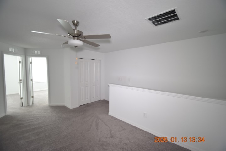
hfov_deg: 100.4
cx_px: 113
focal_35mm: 15
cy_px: 76
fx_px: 94
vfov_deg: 77.3
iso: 800
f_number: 3.5
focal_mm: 10
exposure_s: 1/10
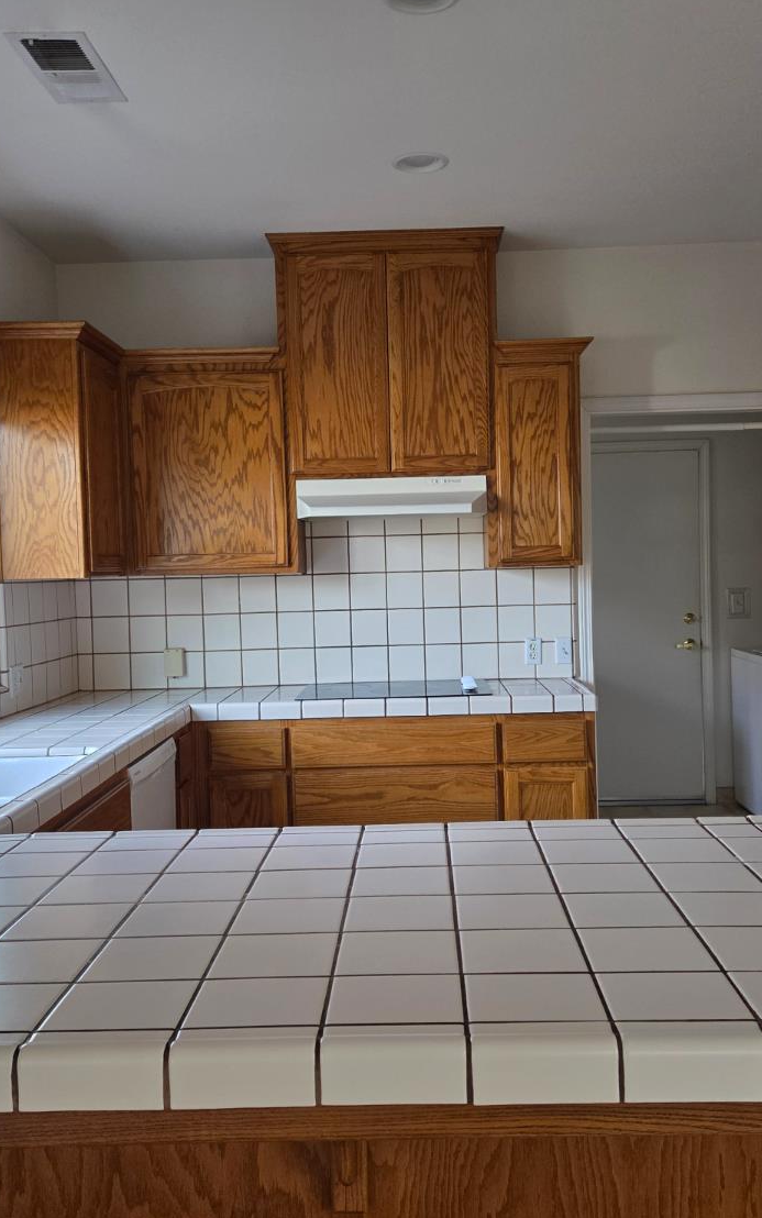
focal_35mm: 33
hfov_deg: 38.3
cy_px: 608
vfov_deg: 58.1
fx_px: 1096
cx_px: 408
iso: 160
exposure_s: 1/180
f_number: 1.8
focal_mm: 5.4
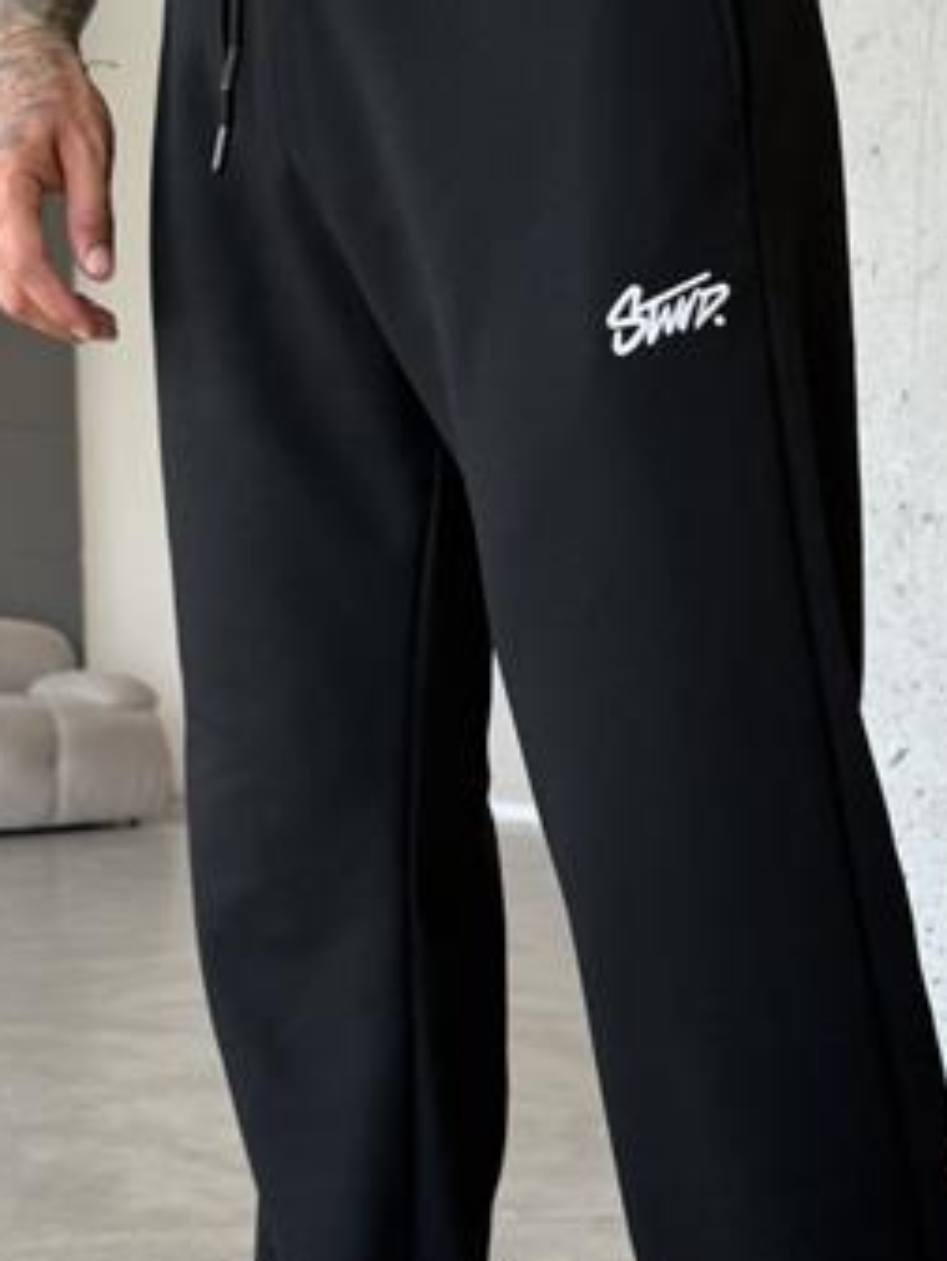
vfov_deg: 33.7
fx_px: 2078
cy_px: 718
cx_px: 565
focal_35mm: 57
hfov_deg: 25.6
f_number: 1.78
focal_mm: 6.76
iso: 80
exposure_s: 1/264
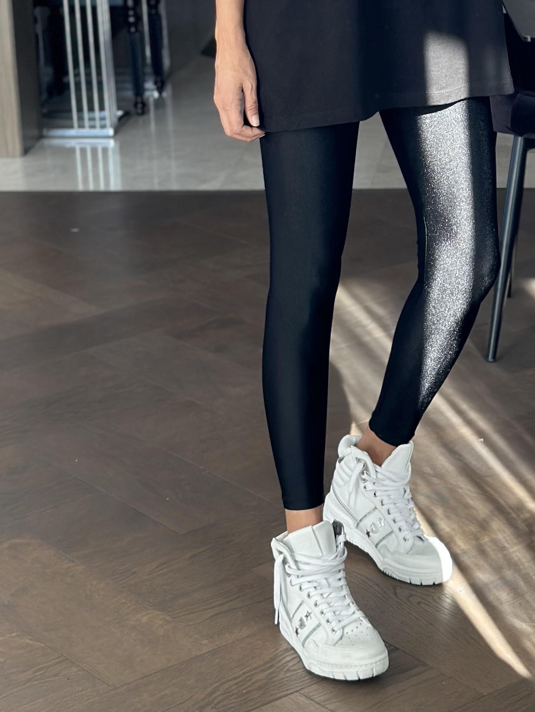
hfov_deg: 14.7
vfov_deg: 19.2
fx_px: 2060
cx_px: 396
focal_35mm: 100
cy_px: 35
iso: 80
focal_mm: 6.86
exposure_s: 1/206
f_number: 1.78
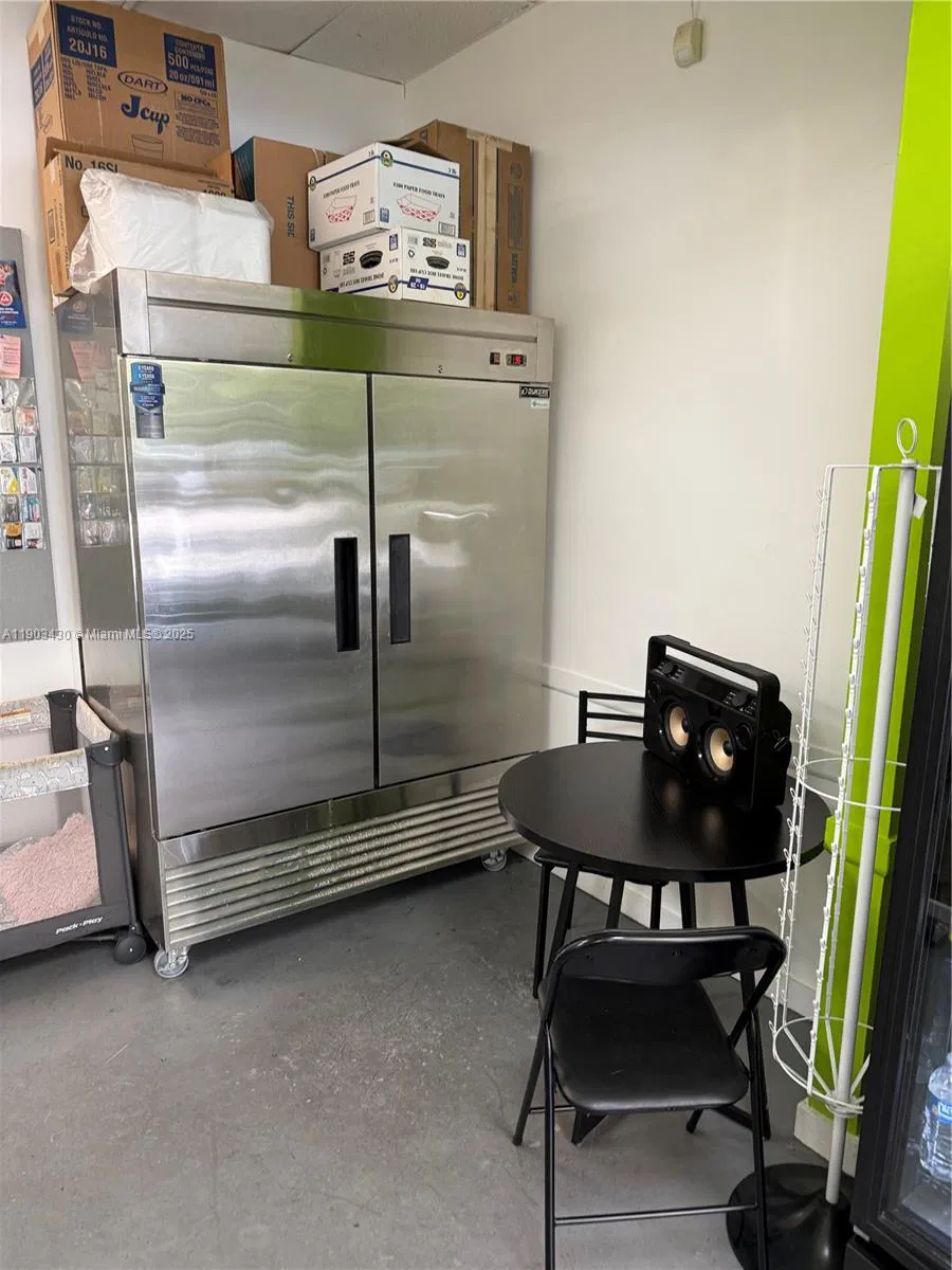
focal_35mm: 24
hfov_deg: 56.8
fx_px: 880
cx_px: 476
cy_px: 635
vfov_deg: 71.6
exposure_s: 1/60
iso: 125
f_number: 1.78
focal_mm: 6.76
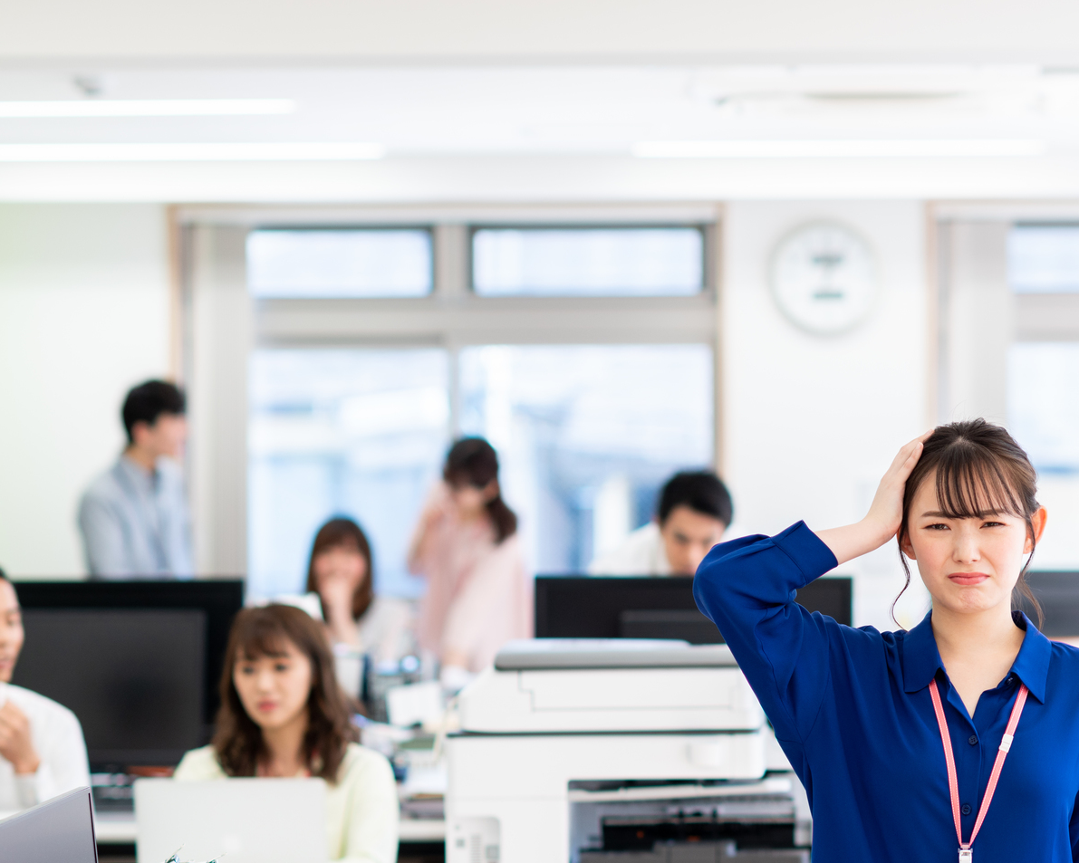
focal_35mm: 134
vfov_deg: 11.5
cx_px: 802
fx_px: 4280
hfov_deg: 14.3
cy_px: 564
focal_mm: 85
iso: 250
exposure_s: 1/200
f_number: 2.8
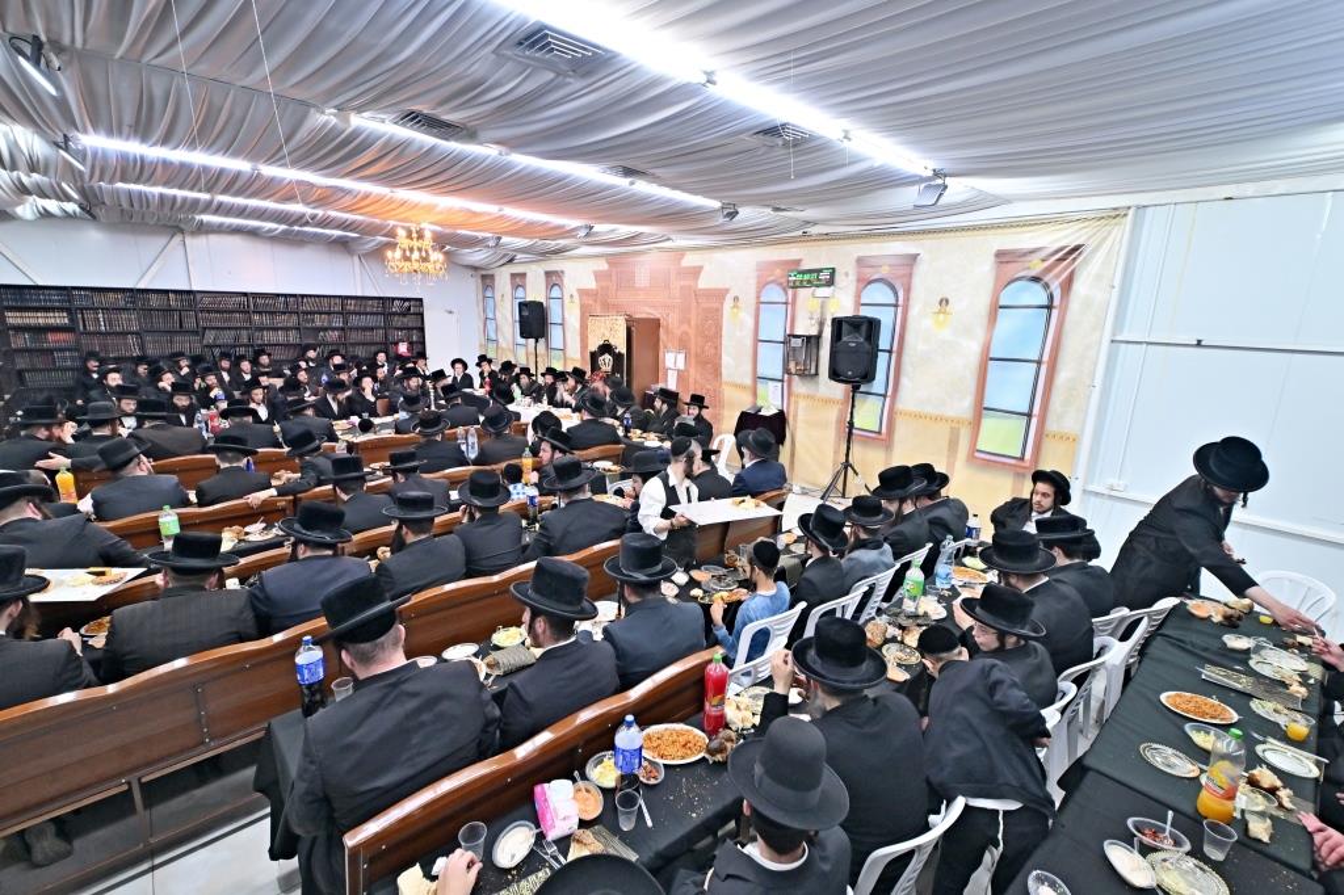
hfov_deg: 100.4
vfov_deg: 77.3
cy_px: 448
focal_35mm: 15
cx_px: 672
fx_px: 560
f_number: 2.8
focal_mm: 10
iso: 500
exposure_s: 1/160
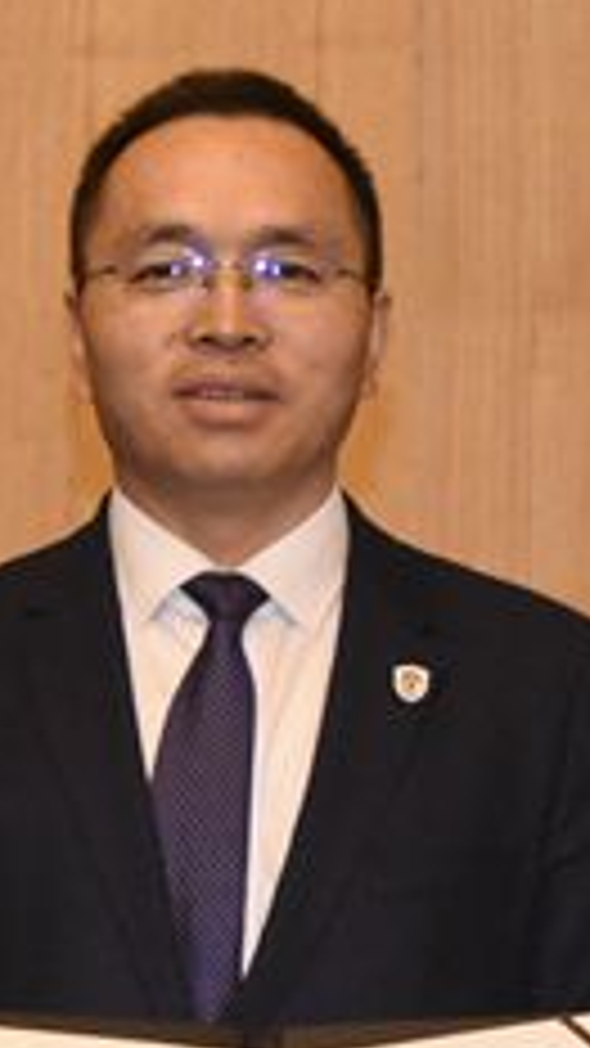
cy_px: 717
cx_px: 171
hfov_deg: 2.6
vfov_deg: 4.7
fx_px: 12826
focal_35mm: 461
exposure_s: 1/80
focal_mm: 100
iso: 5000
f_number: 5.3
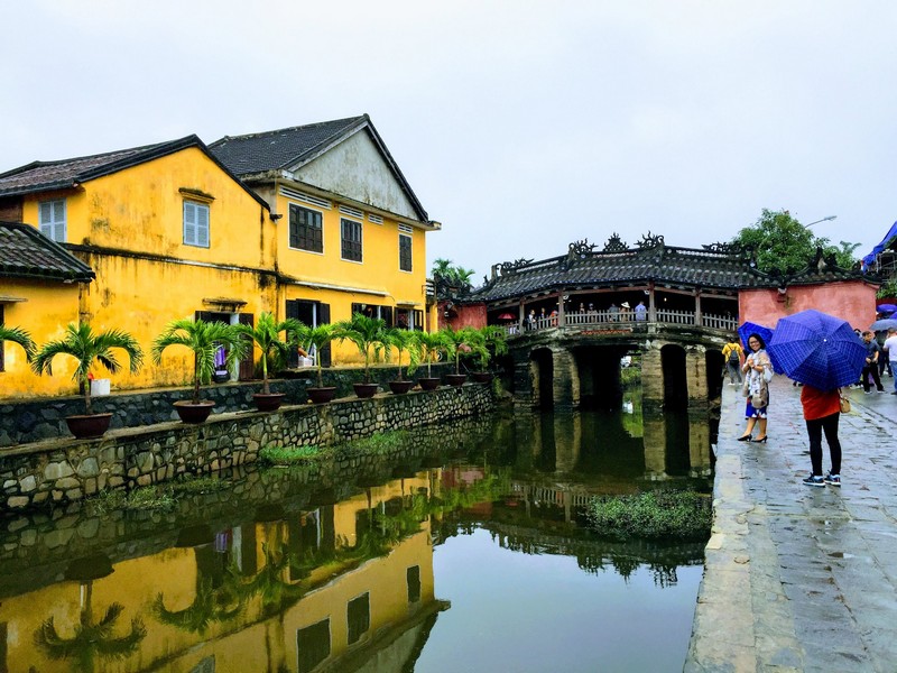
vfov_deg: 48.2
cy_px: 336
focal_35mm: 29
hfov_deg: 61.7
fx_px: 751
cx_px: 448
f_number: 2.2
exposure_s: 1/599
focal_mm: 4.15
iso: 32
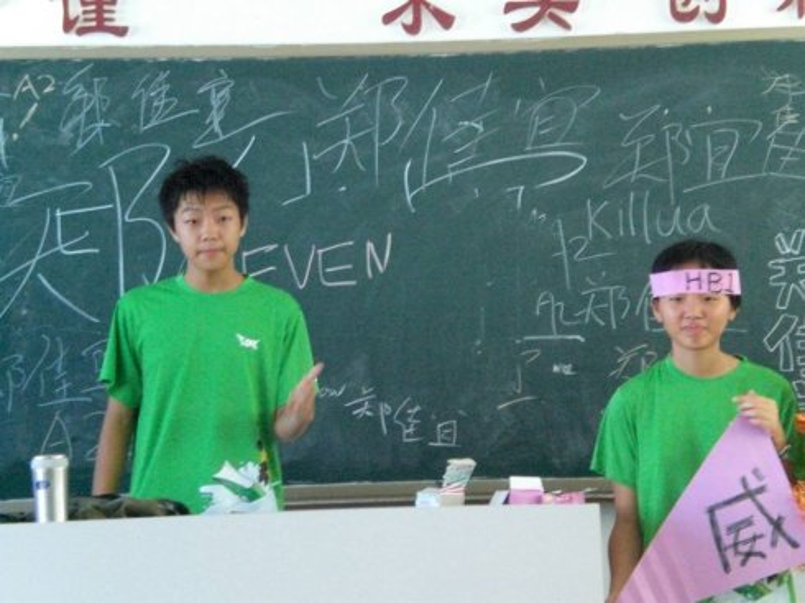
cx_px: 402
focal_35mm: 114
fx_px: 2650
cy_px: 302
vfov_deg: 13.0
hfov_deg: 17.3
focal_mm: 18.9
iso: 800
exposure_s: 1/20
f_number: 5.9
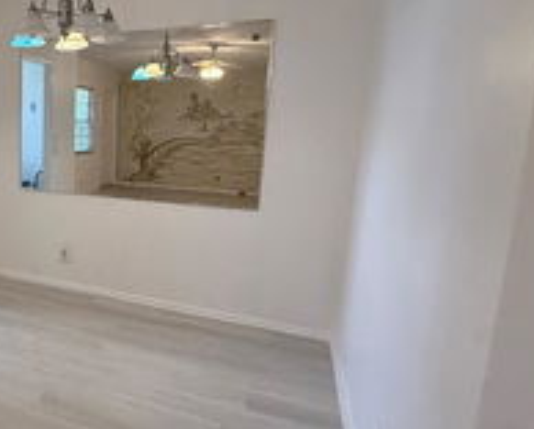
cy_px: 195
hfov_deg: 49.3
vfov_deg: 48.6
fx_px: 475
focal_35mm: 30
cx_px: 15
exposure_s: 1/120
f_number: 2.2
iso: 400
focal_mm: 2.22
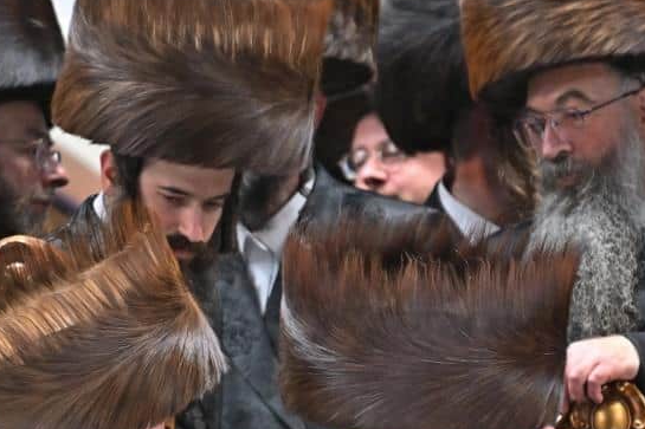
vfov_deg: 2.4
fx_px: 10101
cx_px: 308
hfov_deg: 3.7
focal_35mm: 564
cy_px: 334
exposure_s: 1/640
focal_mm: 200
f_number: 2.8
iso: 640
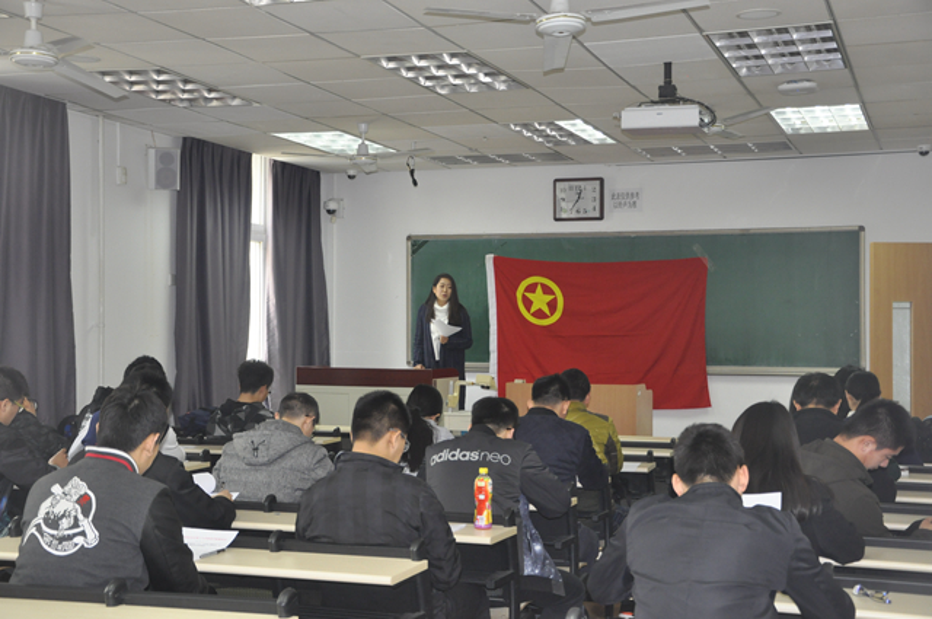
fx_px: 1357
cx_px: 466
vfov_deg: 25.7
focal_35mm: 52
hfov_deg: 37.9
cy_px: 310
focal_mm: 35
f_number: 4.5
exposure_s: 1/60
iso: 800
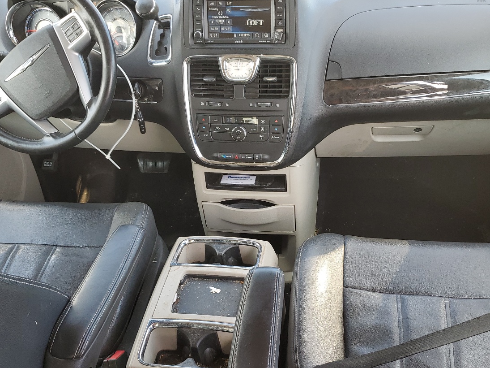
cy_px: 225
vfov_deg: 37.5
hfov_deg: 49.0
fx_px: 538
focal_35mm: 38
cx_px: 244
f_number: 1.5
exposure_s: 1/125
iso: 50
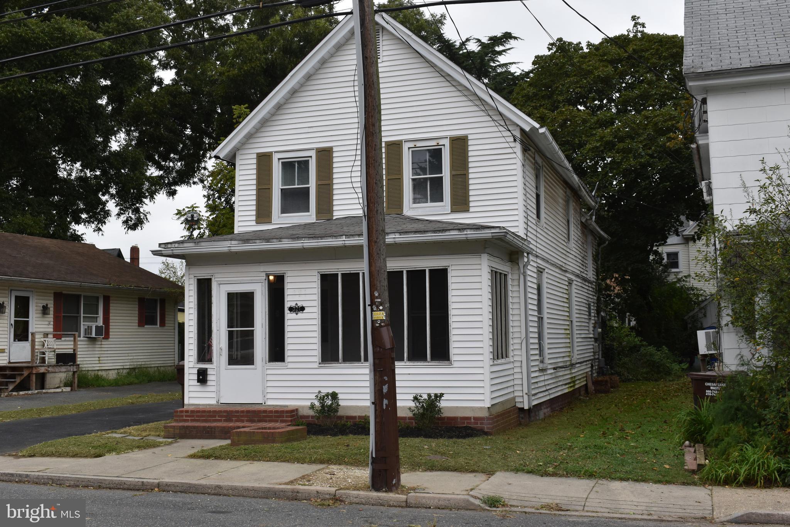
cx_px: 395
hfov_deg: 47.9
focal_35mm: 40
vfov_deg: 33.0
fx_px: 889
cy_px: 264
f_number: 8
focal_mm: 27
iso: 320
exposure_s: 1/250
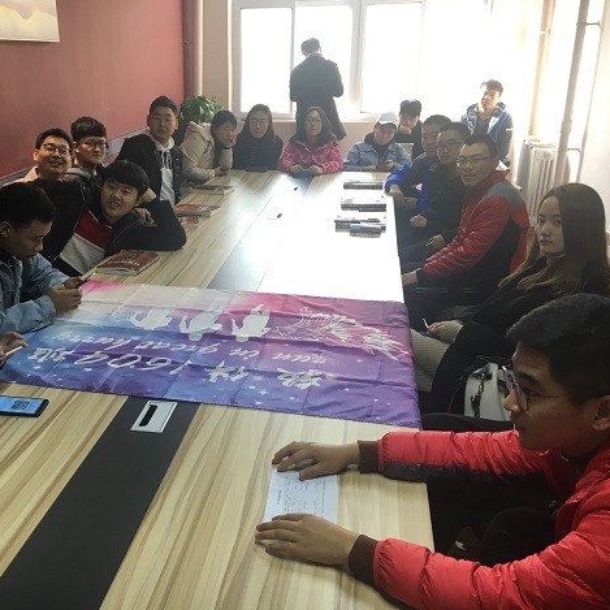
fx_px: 698
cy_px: 300
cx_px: 211
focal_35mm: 35
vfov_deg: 47.2
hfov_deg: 46.6
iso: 32
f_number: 2.2
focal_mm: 4.15
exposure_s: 1/33
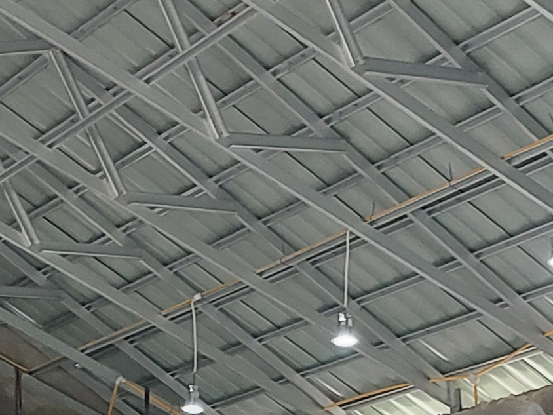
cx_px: 365
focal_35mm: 145
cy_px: 747
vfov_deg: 9.7
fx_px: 2316
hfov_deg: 13.6
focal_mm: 4.6
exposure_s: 1/50
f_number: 1.8
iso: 200
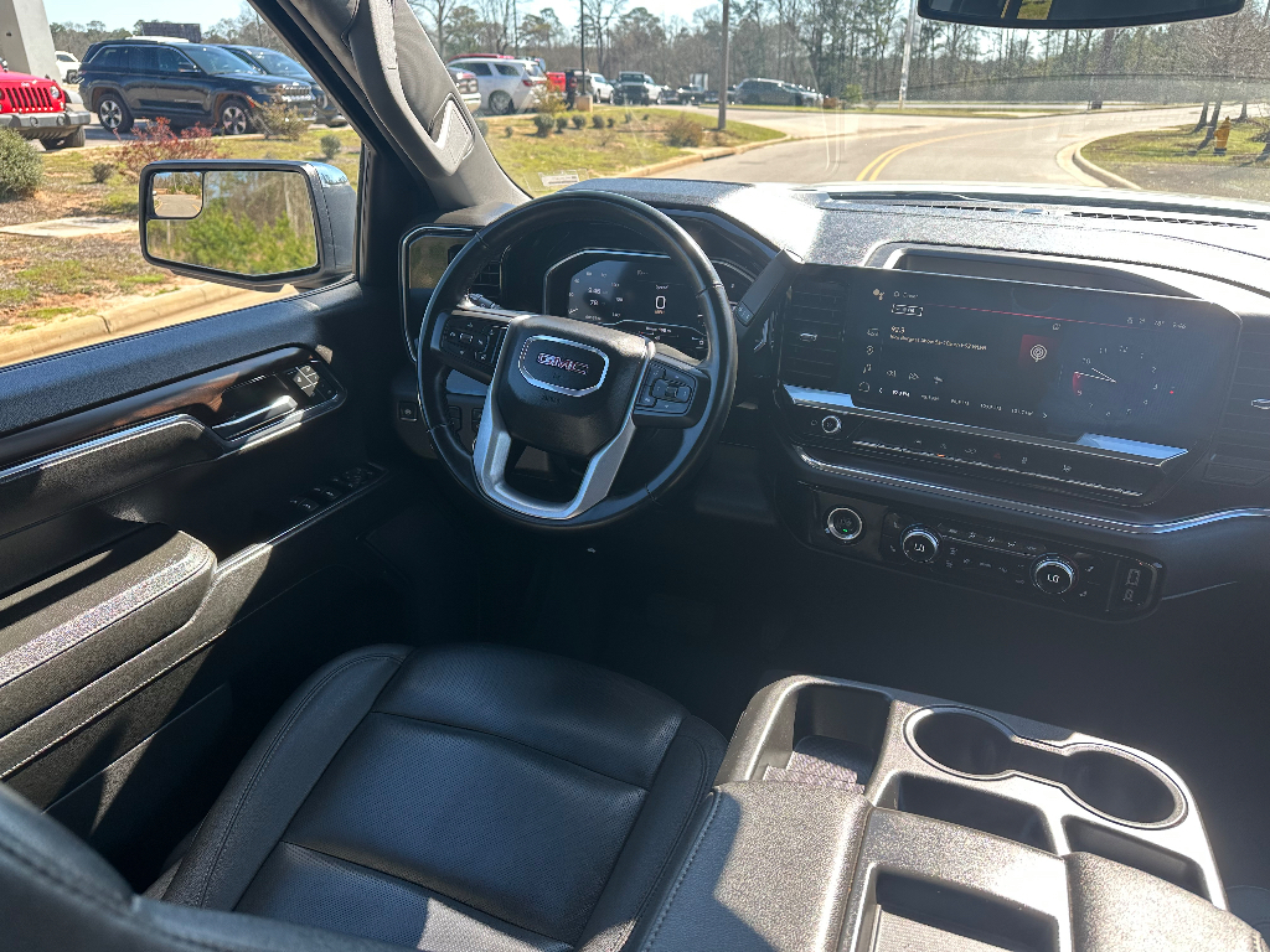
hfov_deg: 71.6
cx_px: 635
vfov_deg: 56.8
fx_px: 881
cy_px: 476
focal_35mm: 24
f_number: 1.78
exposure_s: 1/404
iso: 80
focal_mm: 6.86
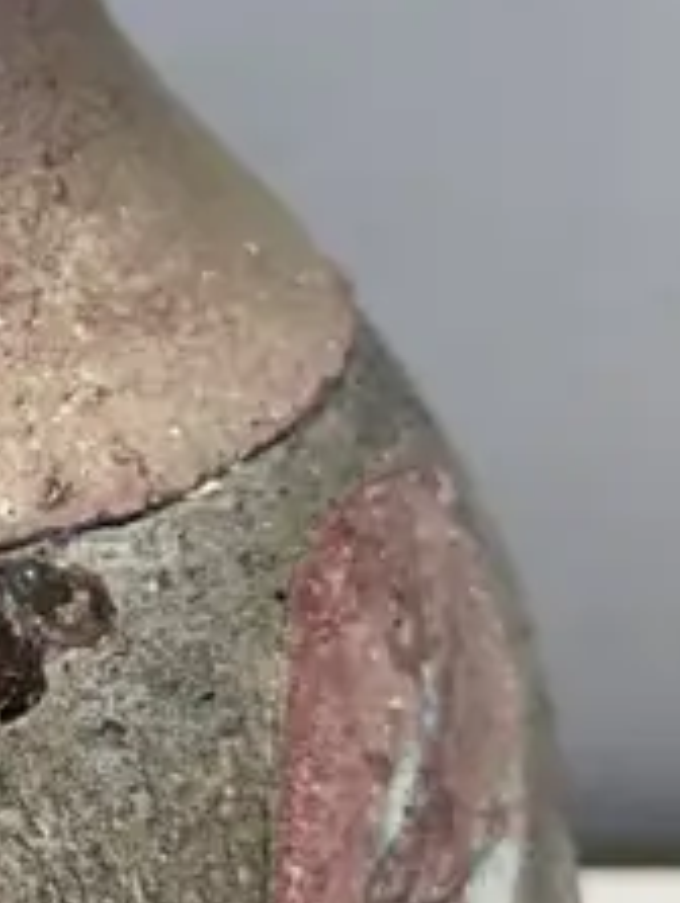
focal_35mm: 110
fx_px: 2873
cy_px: 595
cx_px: -534
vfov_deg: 17.8
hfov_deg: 12.4
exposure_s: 1/100
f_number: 1.78
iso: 100
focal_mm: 6.86
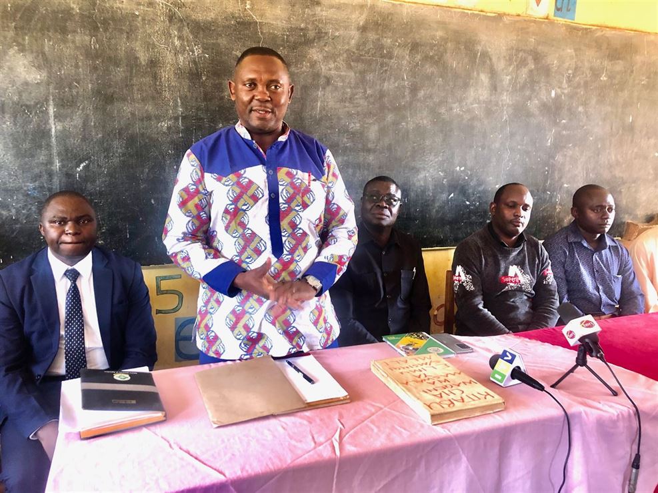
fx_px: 532
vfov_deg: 49.7
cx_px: 329
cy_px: 246
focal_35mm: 28
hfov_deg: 63.5
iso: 64
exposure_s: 1/15
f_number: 1.8
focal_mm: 4
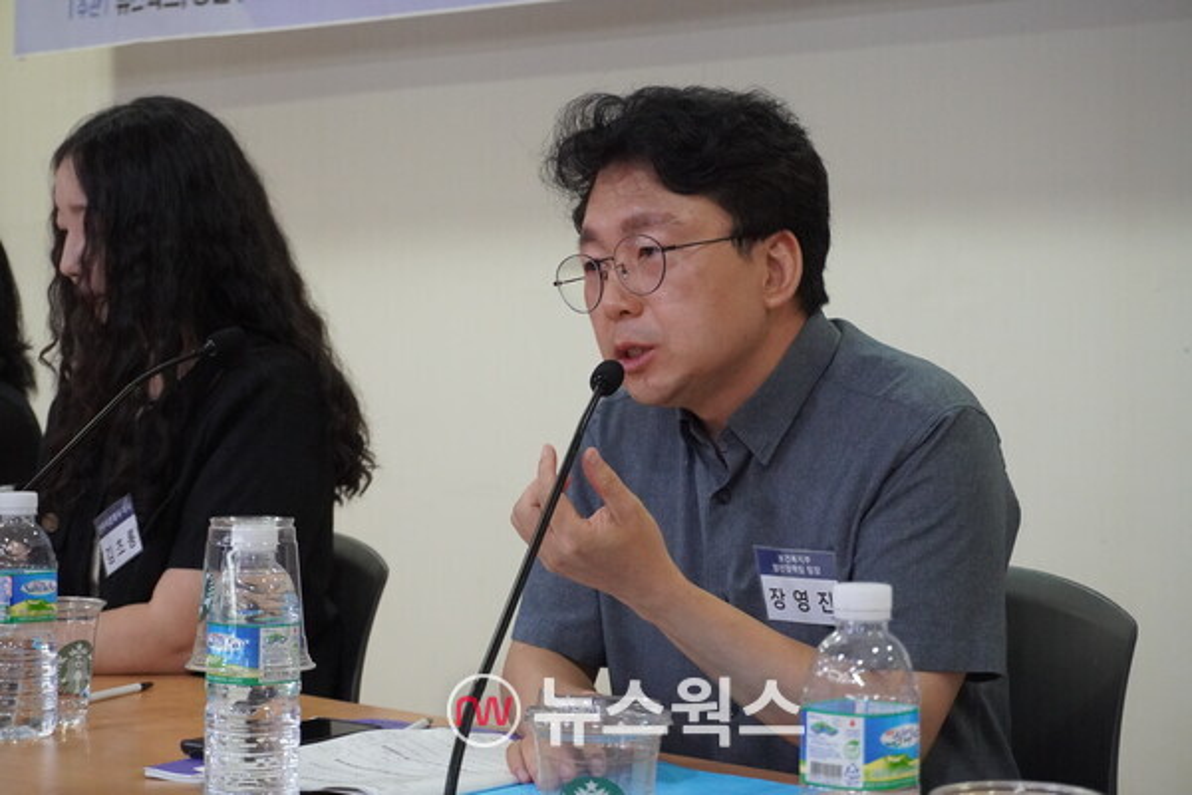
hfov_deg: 28.1
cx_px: 596
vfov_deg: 18.9
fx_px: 2384
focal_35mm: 72
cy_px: 398
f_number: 5.6
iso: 5000
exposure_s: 1/160
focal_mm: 48
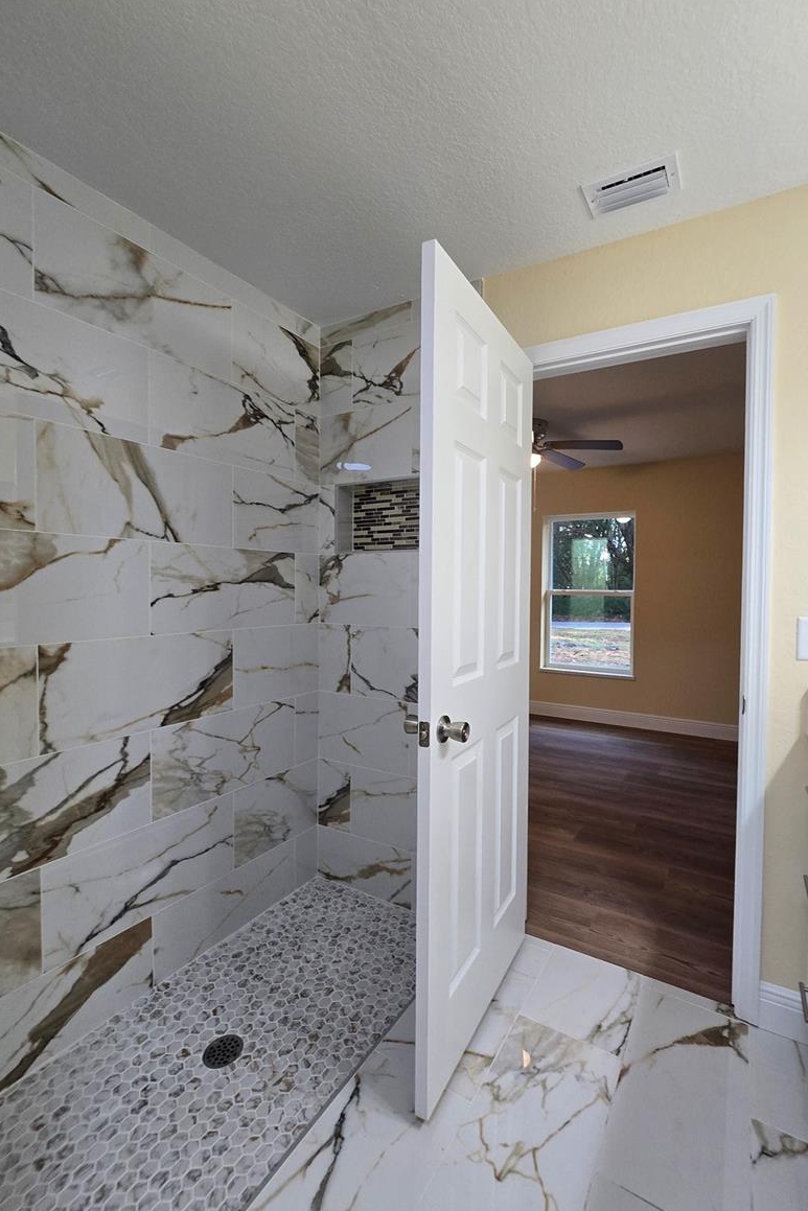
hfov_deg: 80.8
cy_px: 599
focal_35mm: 14
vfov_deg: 104.2
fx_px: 471
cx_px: 459
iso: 100
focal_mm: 2.2
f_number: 2.2
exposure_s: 1/60
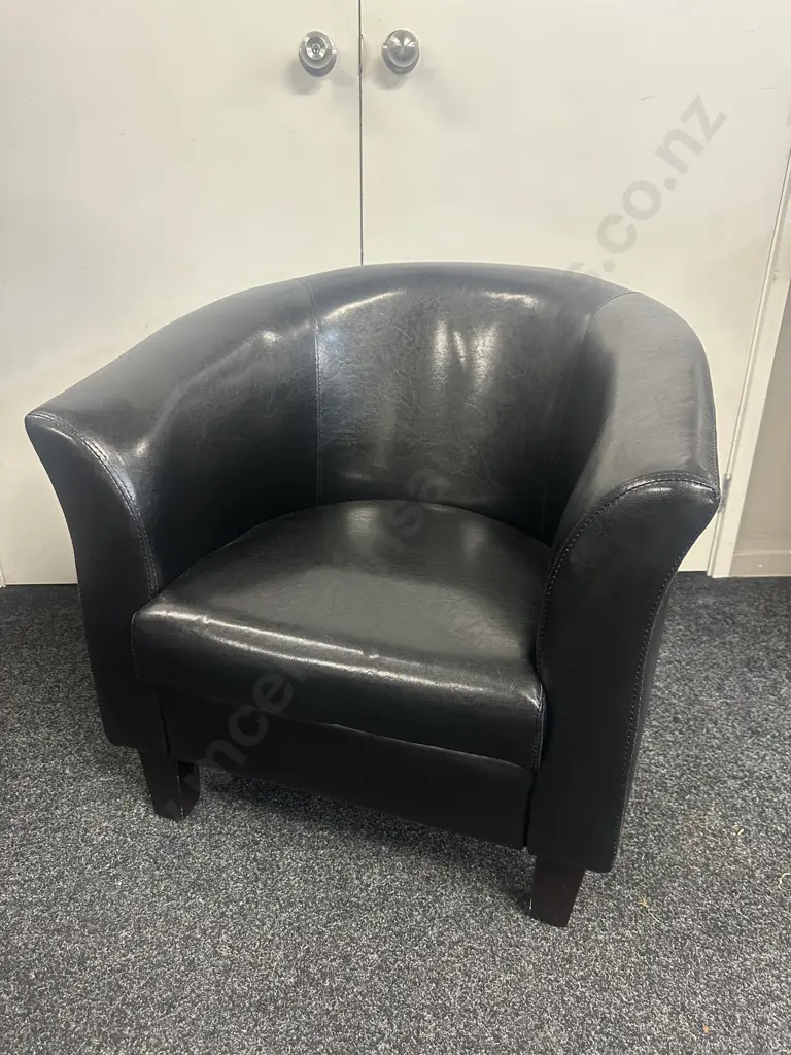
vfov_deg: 71.6
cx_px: 396
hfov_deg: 56.8
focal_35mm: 24
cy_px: 528
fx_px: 731
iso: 320
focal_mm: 6.86
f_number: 1.78
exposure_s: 1/50
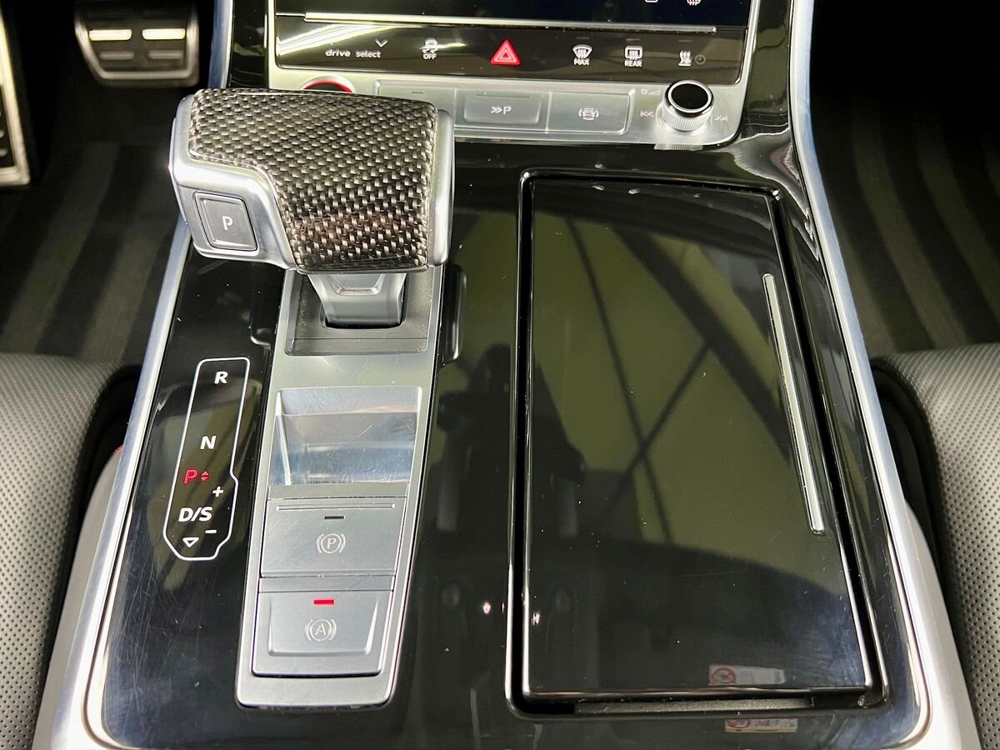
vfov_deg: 53.1
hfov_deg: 67.3
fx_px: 751
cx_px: 500
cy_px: 375
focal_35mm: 26
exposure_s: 1/50
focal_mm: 5.7
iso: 500
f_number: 1.5
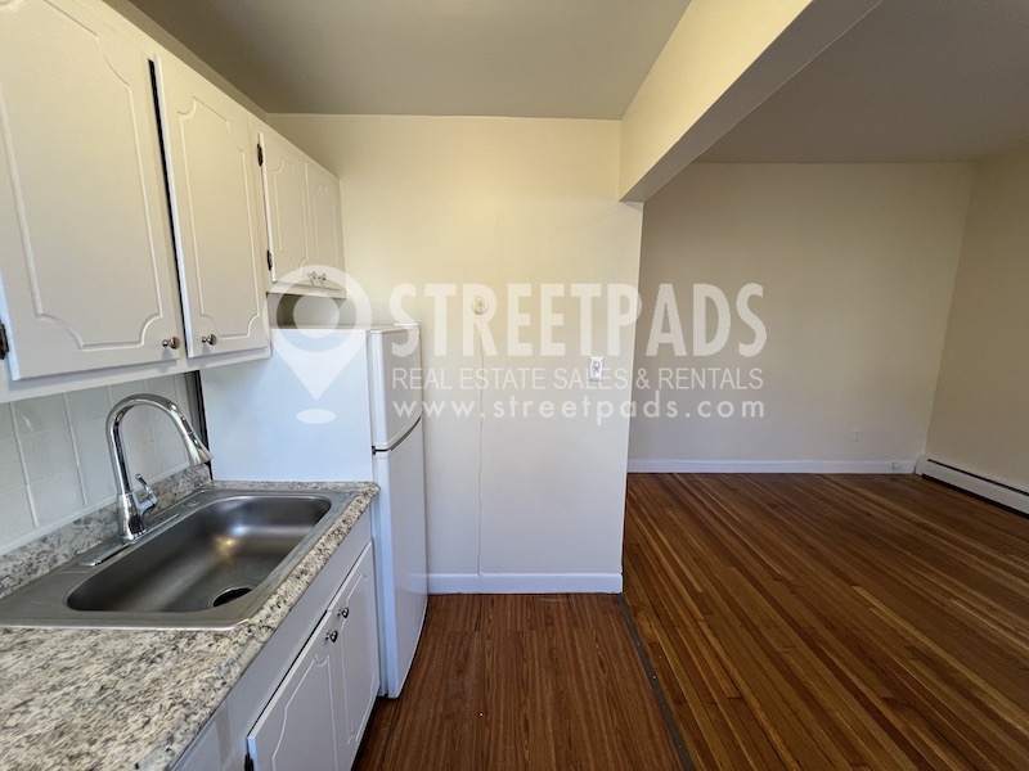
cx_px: 514
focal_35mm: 13
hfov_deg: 106.2
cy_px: 386
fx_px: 386
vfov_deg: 89.9
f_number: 1.8
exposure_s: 1/120
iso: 100
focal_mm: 1.57
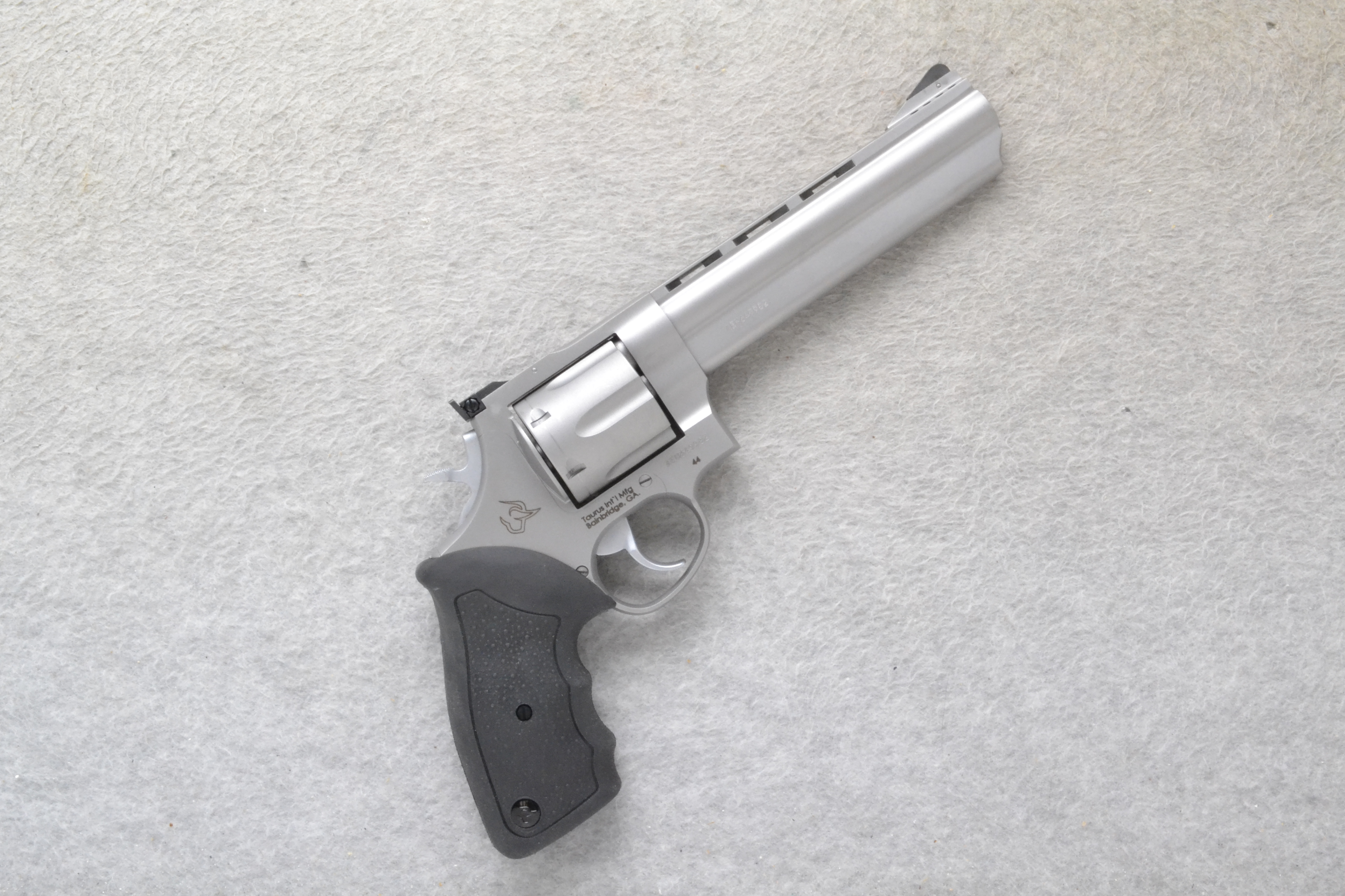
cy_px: 448
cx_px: 672
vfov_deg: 29.9
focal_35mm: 45
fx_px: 1681
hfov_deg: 43.6
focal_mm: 30
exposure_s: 1/60
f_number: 20
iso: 3200
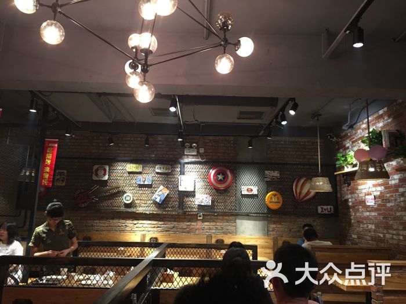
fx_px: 340
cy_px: 152
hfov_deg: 61.7
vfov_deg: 48.2
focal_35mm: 29
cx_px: 203
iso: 80
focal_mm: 4.15
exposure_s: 1/10
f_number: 2.2
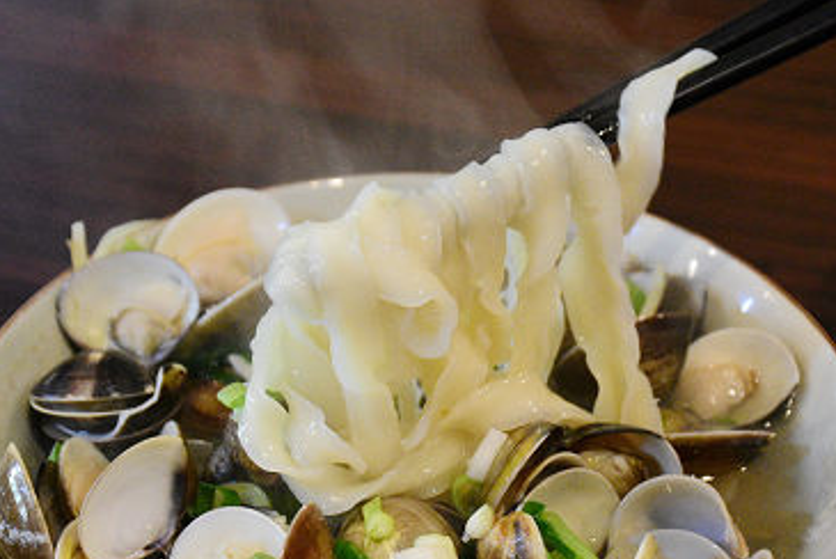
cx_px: 442
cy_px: 380
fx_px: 2673
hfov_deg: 17.8
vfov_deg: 11.9
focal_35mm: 115
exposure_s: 1/50
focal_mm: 56
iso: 6400
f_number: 7.1
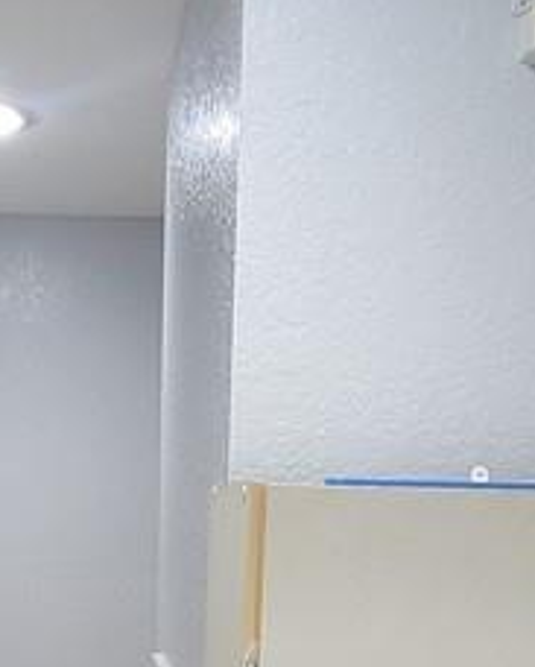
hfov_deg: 27.0
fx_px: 1106
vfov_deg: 29.2
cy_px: 790
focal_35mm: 56
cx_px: 167
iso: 200
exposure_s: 1/60
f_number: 2.2
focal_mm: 2.2
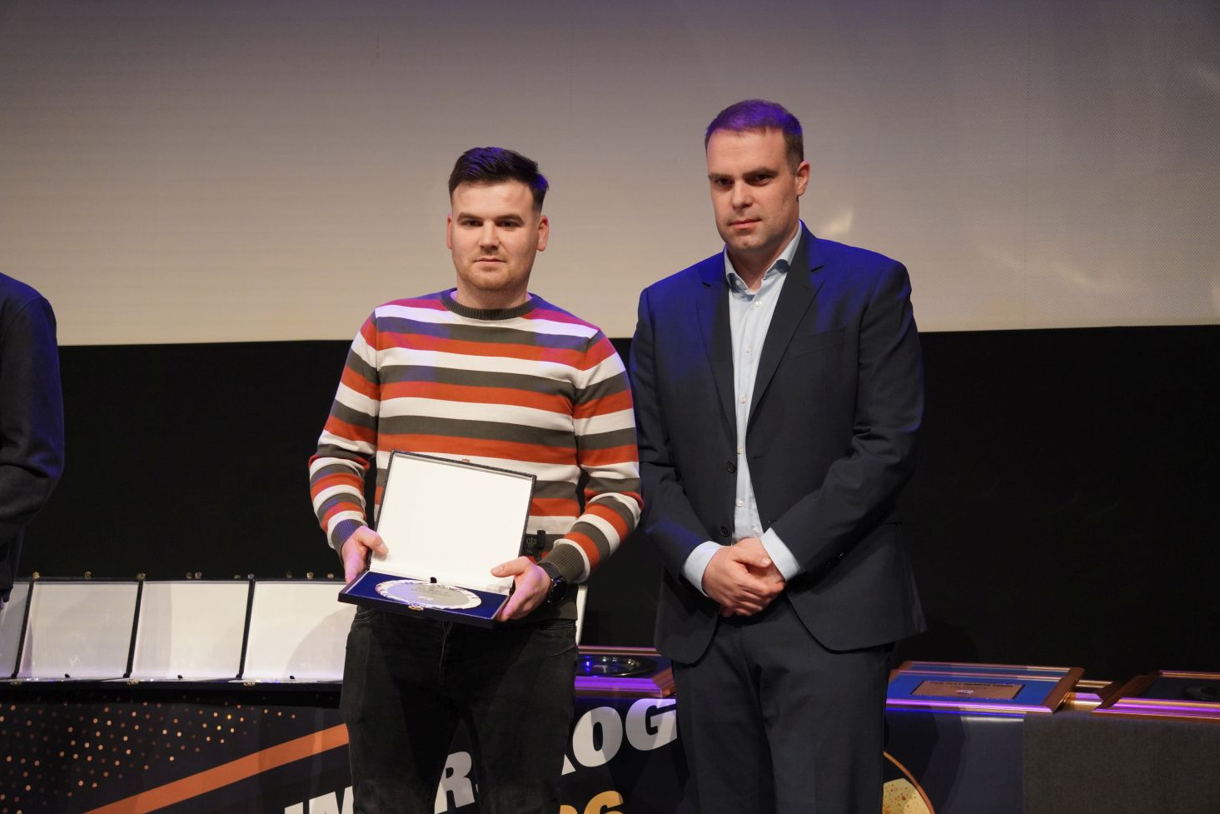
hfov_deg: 26.6
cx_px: 606
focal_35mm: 76
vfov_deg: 18.0
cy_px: 402
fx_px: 2576
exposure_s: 1/100
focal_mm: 50
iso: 1250
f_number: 2.8
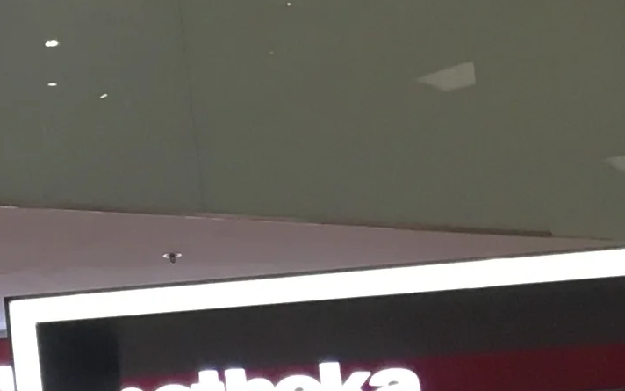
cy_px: -139
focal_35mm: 174
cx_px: -747
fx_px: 2964
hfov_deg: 10.7
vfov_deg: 7.4
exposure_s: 1/33
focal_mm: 4.15
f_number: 2.2
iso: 50
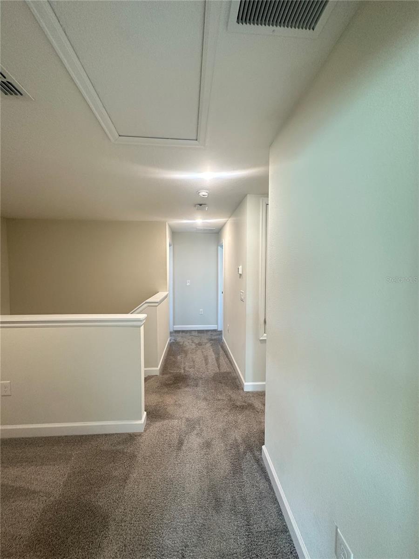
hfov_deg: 85.7
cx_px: 210
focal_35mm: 14
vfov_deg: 102.1
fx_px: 226
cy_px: 280
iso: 250
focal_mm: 2.22
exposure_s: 1/60
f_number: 2.2
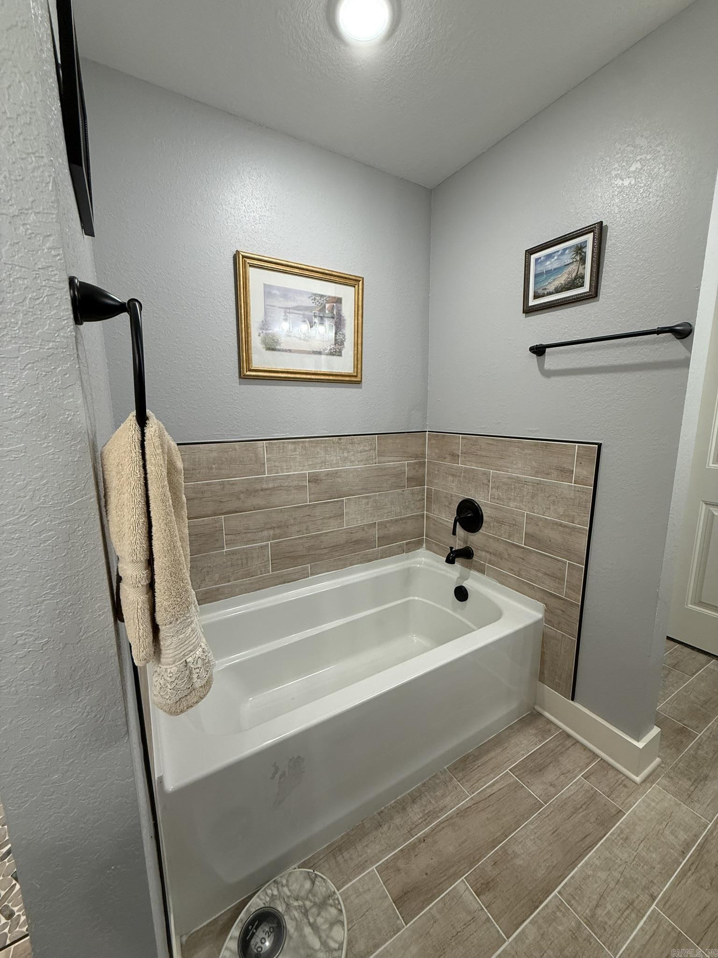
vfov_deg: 102.1
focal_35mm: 14
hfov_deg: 85.7
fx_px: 387
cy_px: 479
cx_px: 359
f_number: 2.2
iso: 200
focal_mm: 2.22
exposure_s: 1/120
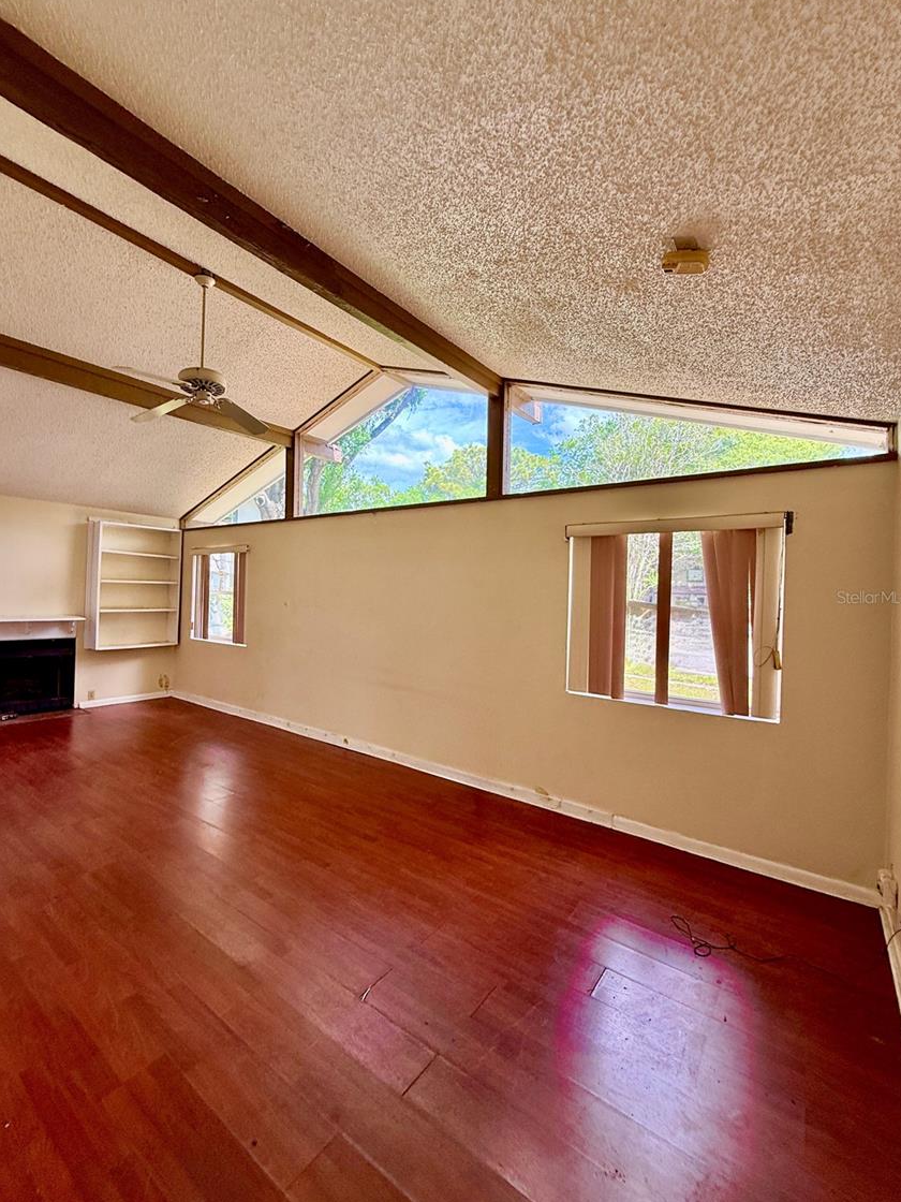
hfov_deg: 81.7
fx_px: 521
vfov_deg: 98.2
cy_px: 597
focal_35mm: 15
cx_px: 430
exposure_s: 1/203
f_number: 2.2
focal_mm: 2.22
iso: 64
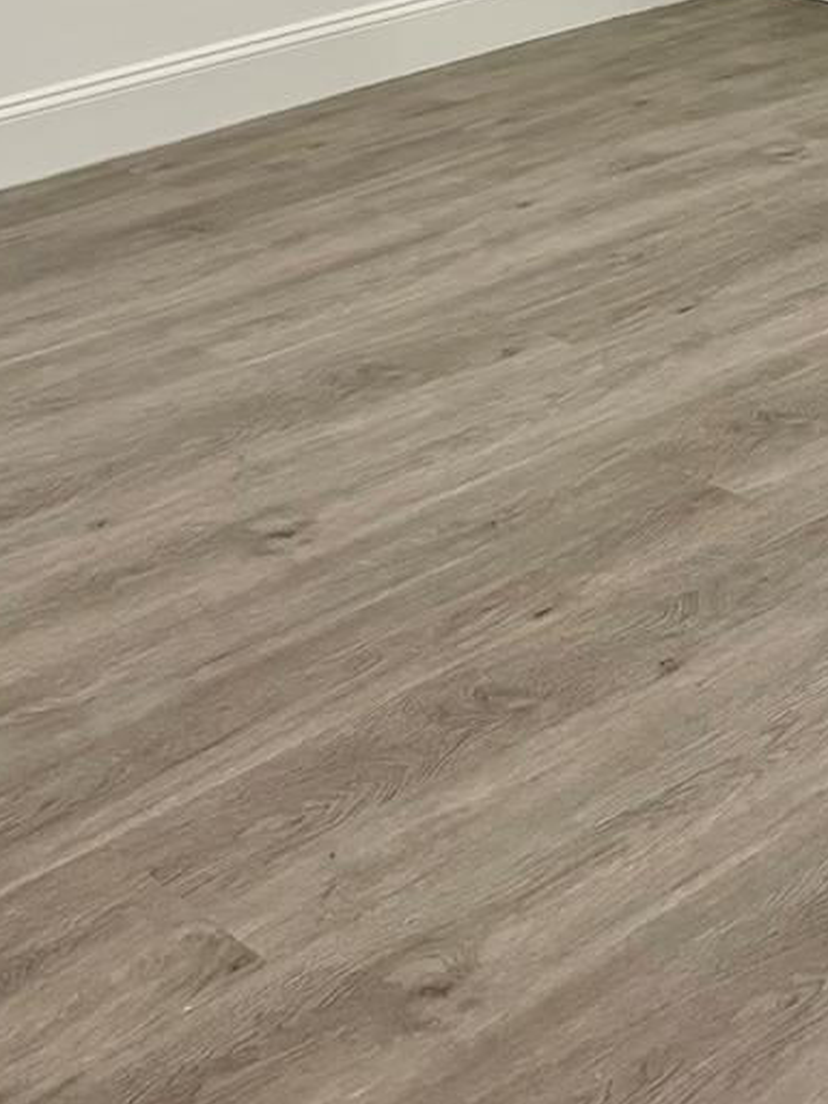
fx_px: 2488
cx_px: 526
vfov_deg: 21.8
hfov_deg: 18.9
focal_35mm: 78
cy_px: -442
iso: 125
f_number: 1.6
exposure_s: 1/120
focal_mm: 5.96
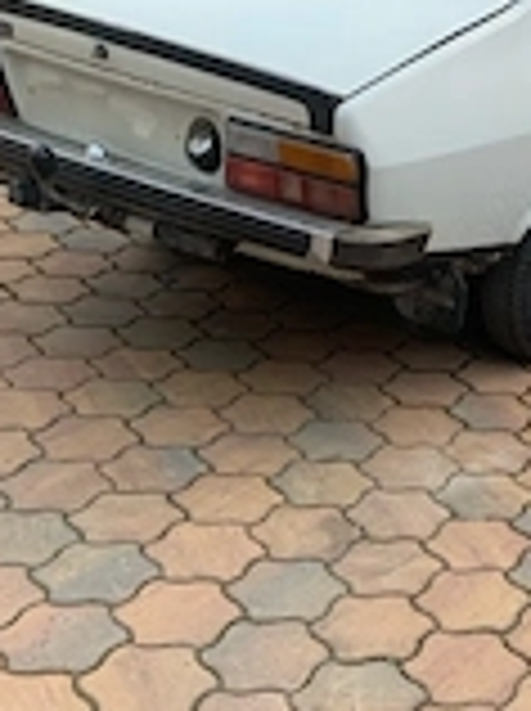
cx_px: 621
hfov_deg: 20.8
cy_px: 261
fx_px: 1354
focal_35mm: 66
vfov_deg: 29.3
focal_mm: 4.25
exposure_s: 1/121
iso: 80
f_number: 1.8
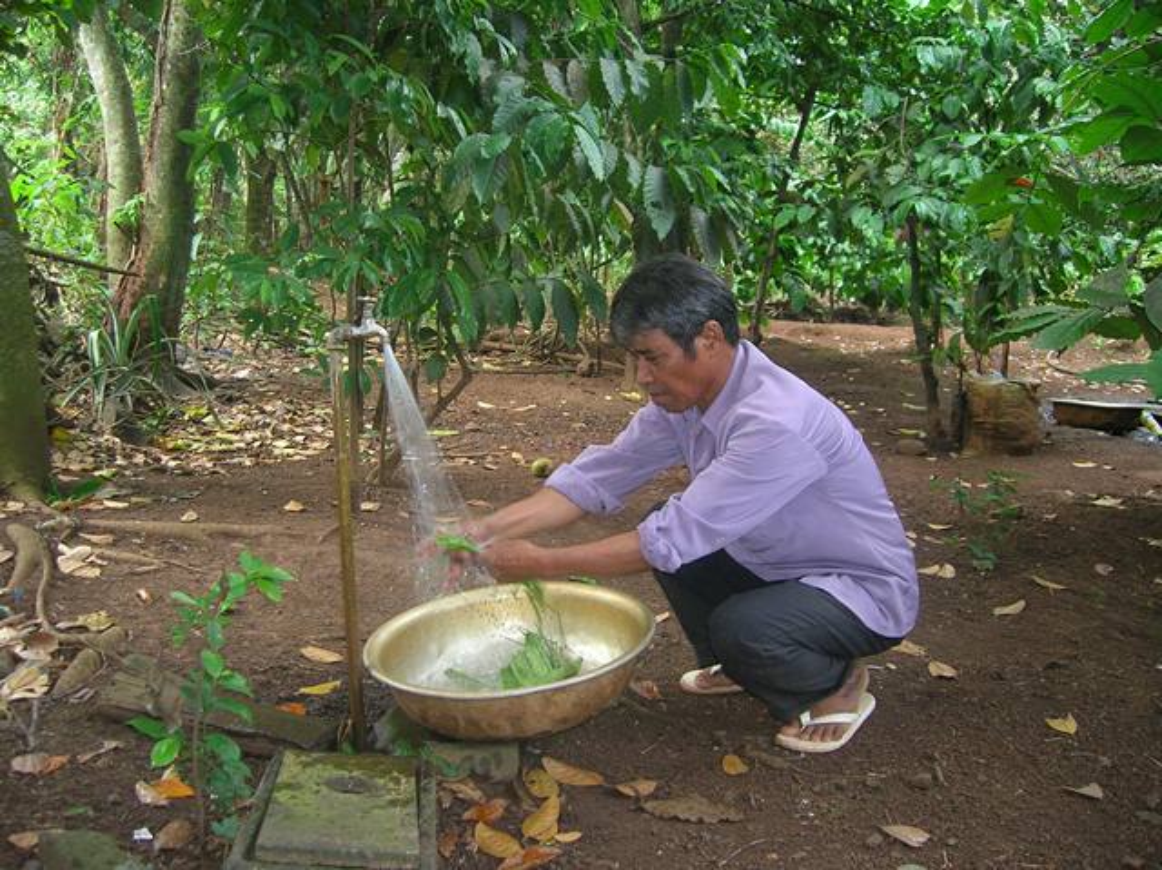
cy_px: 435
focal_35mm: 34
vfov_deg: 41.7
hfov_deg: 54.0
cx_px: 581
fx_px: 1140
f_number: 2.9
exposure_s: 1/30
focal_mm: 5.7
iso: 50
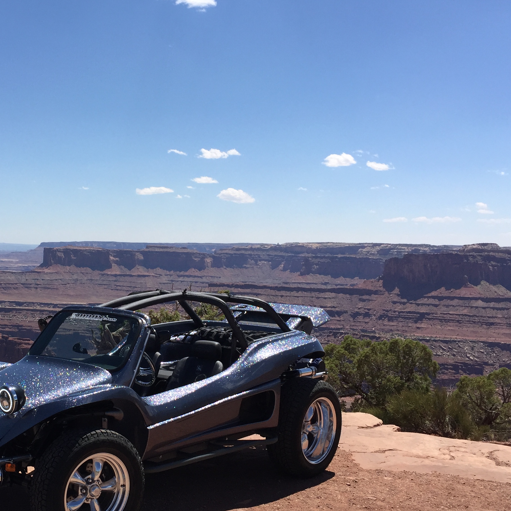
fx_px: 768
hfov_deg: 35.8
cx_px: 119
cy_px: 280
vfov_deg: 36.8
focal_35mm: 46
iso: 32
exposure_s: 1/2639
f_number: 2.2
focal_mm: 4.15
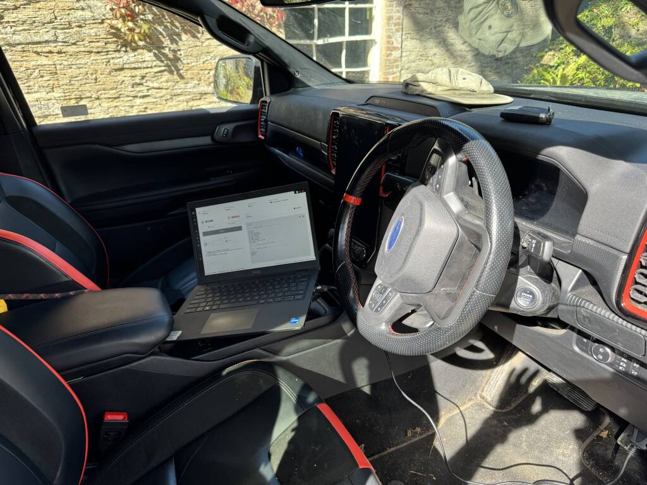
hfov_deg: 71.6
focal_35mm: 24
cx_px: 324
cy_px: 242
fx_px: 449
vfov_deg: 56.8
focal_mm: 6.76
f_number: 1.78
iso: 64
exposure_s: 1/250
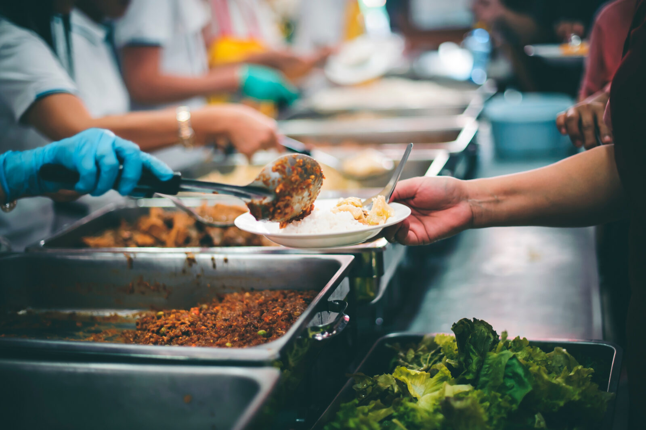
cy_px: 215
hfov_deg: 39.6
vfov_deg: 27.0
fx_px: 897
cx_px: 323
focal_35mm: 50
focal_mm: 50
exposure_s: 1/400
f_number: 1.4
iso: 1250
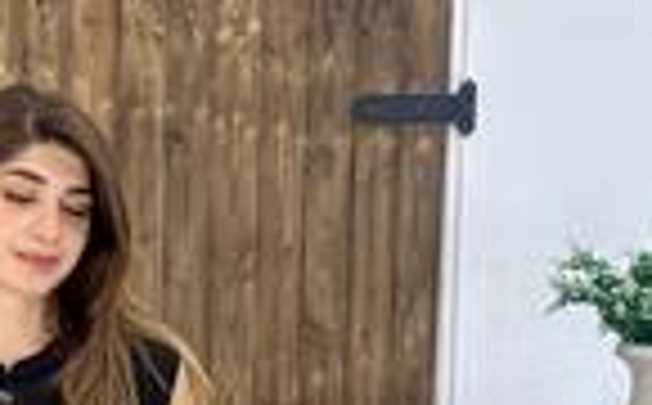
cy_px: 576
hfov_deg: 22.7
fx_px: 1561
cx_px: 13
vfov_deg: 14.0
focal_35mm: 88
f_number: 1.9
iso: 50
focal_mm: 2.69
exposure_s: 1/100
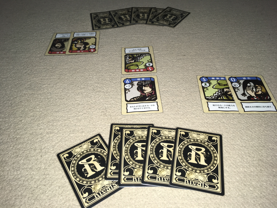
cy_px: 104
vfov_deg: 48.2
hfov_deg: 61.7
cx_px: 138
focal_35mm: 29
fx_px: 232
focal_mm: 4.15
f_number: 2.2
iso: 25
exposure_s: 1/33
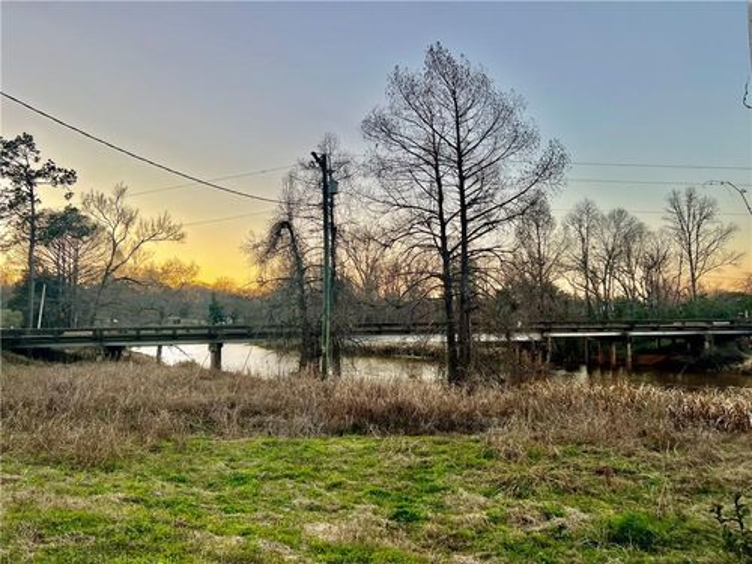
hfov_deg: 67.3
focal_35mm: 26
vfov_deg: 53.1
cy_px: 282
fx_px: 565
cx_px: 376
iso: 50
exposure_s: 1/360
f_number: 1.5
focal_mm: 5.7
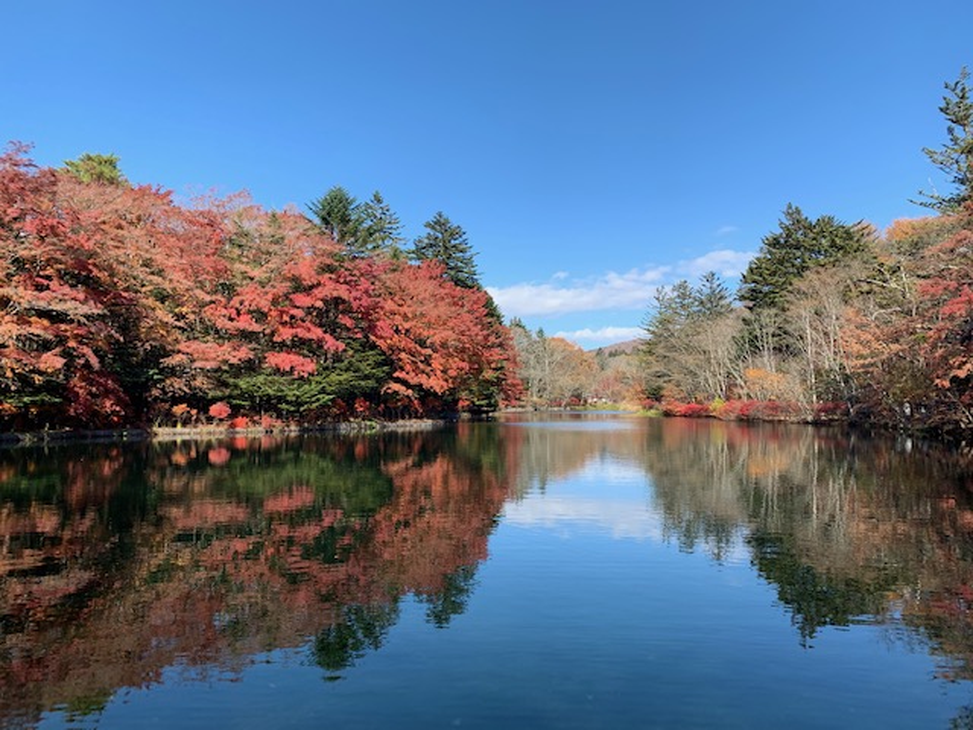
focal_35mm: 26
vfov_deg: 53.1
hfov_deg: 67.3
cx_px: 486
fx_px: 731
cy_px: 365
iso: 25
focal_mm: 4.25
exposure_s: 1/1205
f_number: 1.8
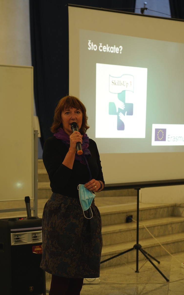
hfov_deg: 15.0
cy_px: 148
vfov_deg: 23.8
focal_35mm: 87
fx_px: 698
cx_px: 97
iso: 1250
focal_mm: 85
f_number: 5
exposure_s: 1/100
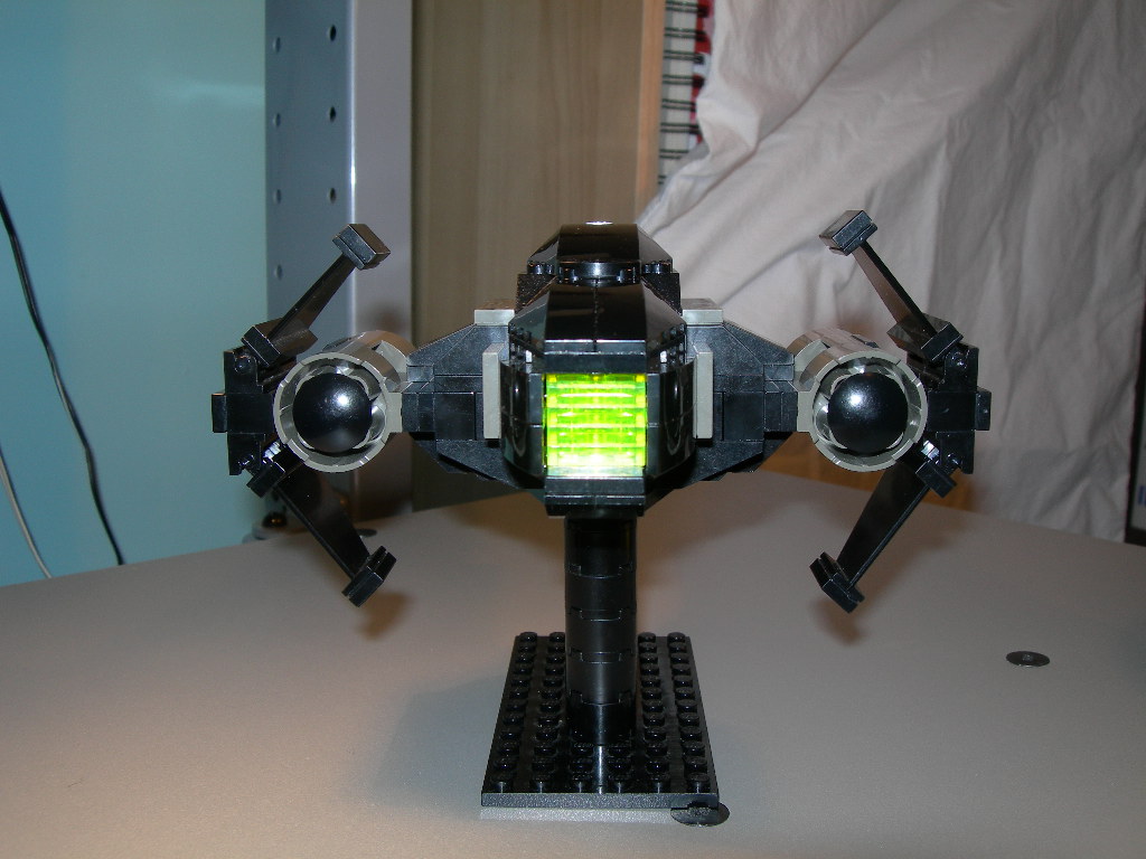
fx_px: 1258
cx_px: 573
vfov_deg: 37.7
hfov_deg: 49.0
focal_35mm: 38
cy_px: 430
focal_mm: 7.8
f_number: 4.8
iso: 50
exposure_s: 1/60.1
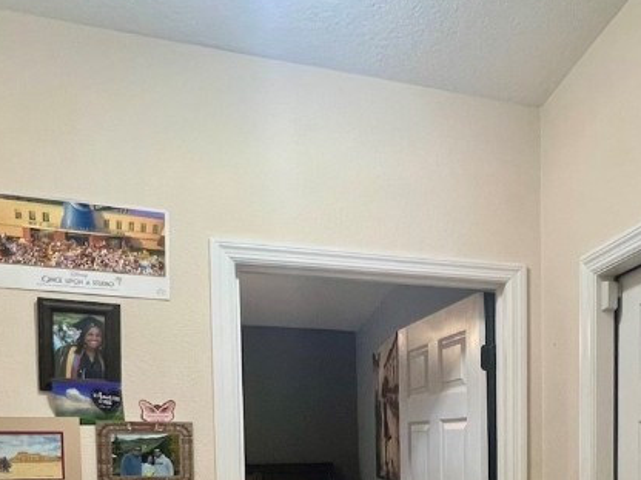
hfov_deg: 54.1
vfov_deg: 39.3
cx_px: 484
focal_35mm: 32
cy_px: 472
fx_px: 593
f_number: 1.8
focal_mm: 1.57
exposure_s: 1/60
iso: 320
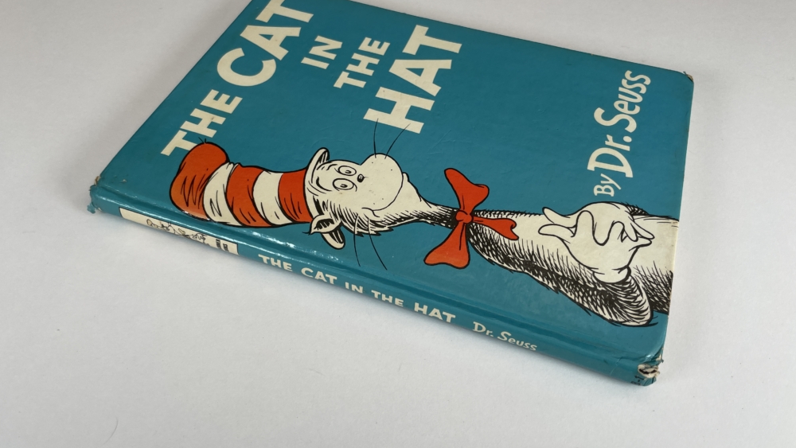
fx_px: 612
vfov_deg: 40.2
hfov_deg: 66.1
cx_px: 394
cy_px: 217
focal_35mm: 29
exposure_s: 1/160
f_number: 1.6
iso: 32
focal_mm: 4.2
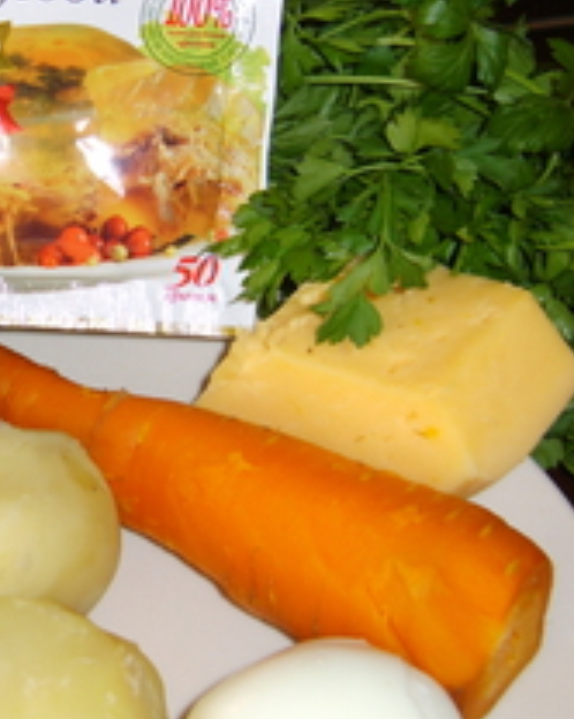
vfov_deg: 25.7
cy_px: 290
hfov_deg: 20.1
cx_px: 3
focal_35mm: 74
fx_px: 1574
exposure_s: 1/30
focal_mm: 7.4
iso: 100
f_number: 2.8
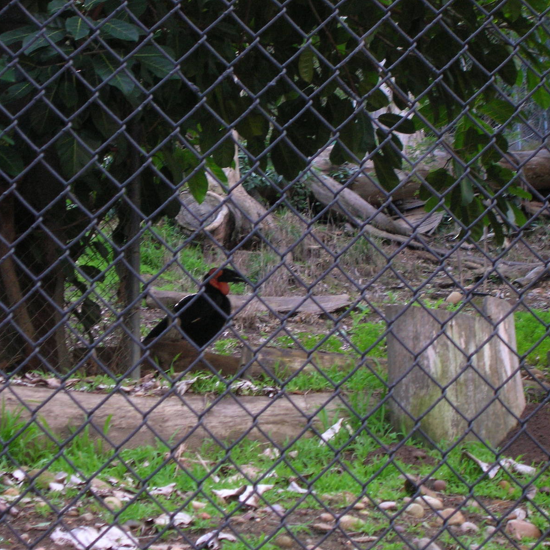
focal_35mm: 121
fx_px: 2175
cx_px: 230
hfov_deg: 14.4
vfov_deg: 14.4
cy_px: 276
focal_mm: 17.1
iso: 94
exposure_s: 1/60.1
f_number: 4.9
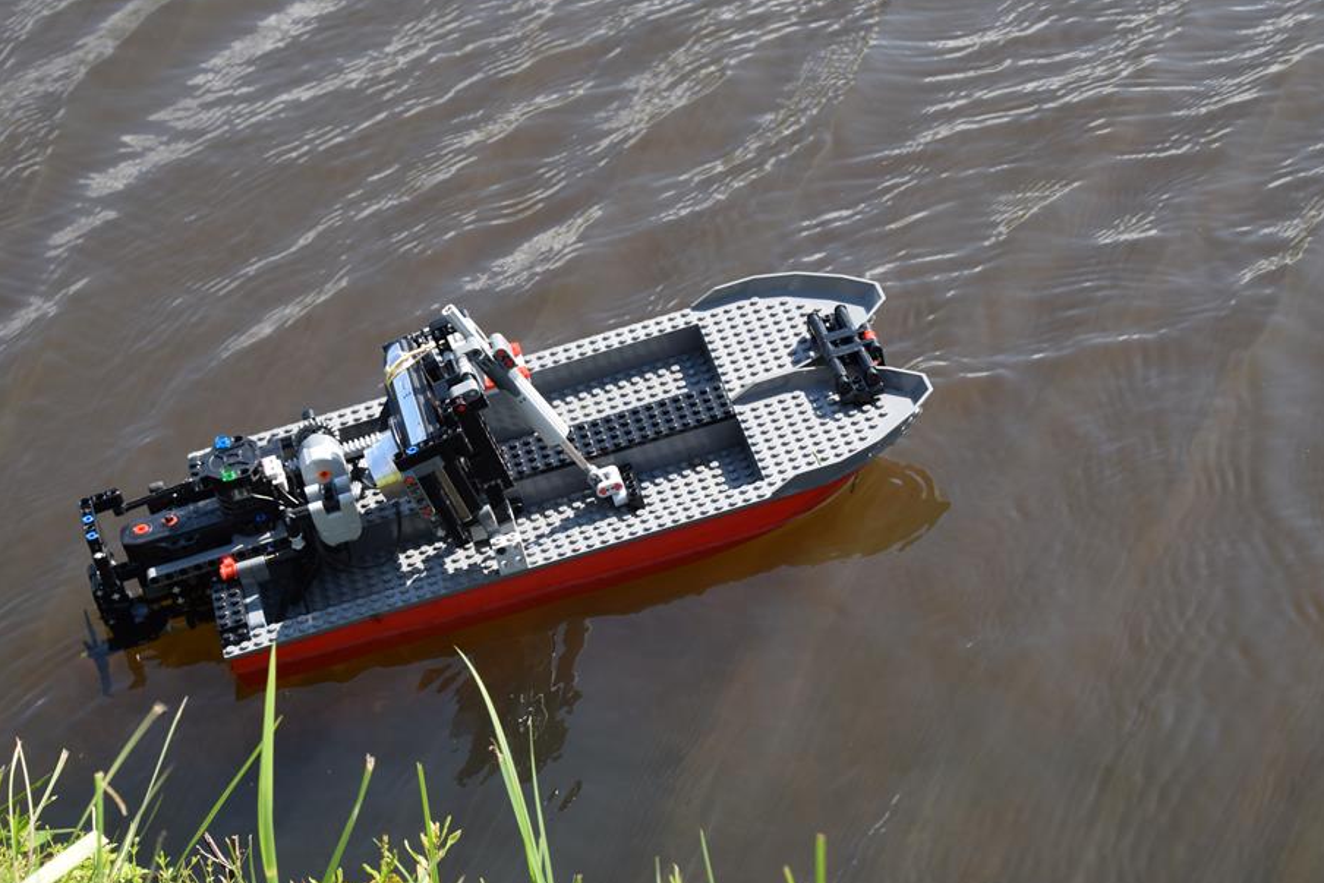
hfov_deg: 23.9
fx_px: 3126
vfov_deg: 16.1
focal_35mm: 85
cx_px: 677
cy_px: 480
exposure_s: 1/250
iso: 200
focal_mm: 50
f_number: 8
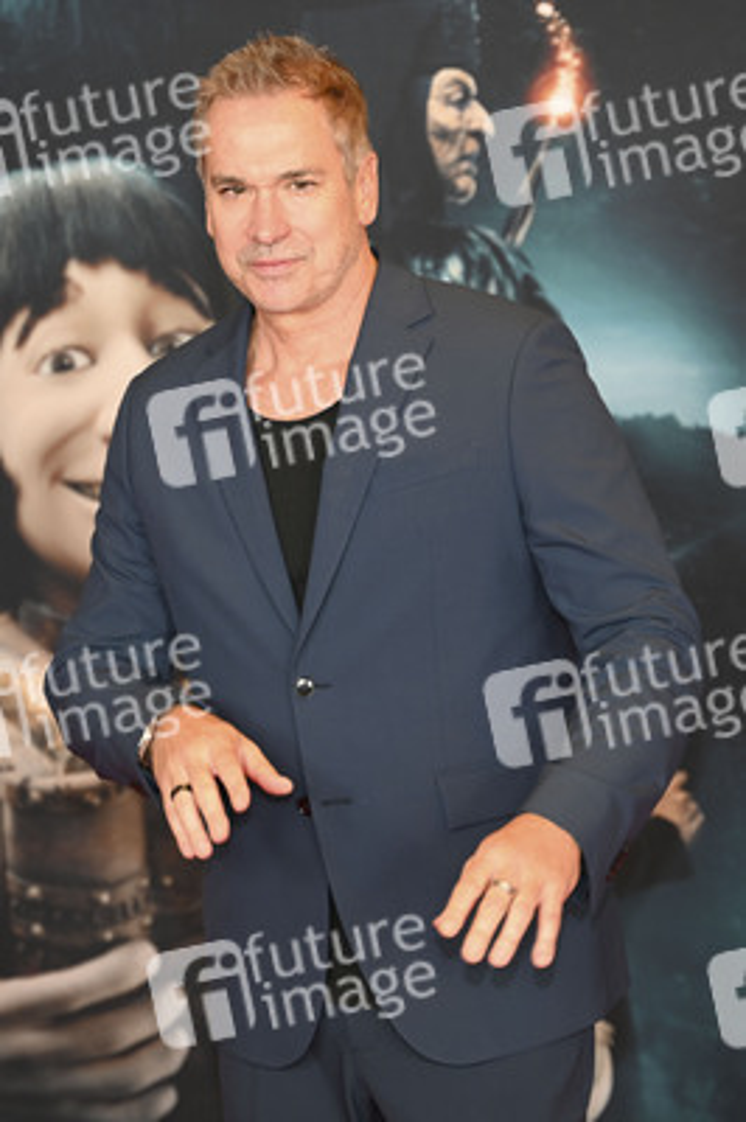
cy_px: 561
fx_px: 2335
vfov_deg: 27.0
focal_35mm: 75
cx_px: 373
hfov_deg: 18.2
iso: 500
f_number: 2.8
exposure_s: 1/125
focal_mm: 75
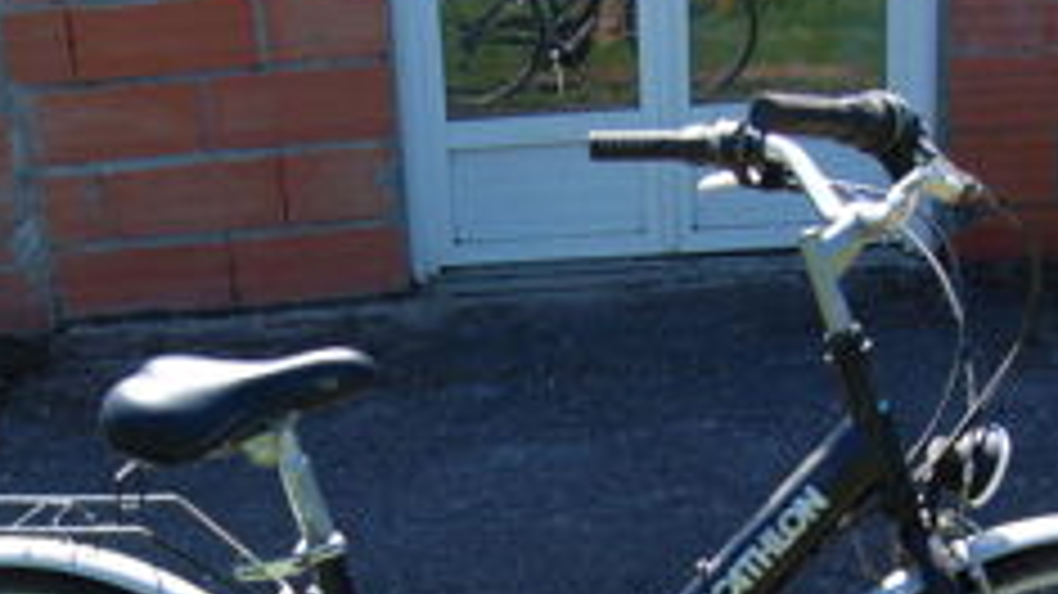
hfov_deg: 32.8
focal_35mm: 64
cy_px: 686
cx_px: 446
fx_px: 1795
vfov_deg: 18.0
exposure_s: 1/200
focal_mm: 20
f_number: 7.1
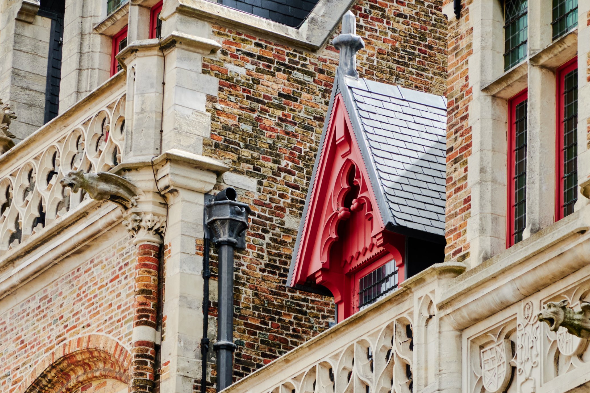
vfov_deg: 6.5
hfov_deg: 9.8
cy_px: 222
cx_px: 251
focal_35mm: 210
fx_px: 3441
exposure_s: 1/400
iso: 100
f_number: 4.5
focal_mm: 61.19
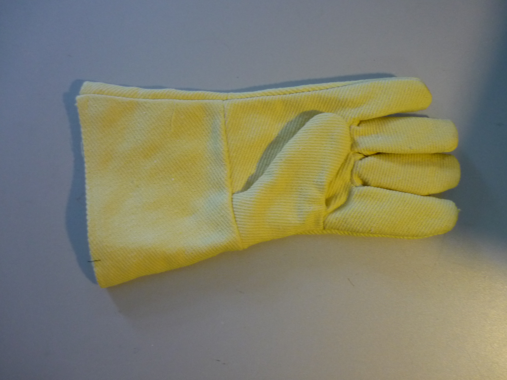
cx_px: 254
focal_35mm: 33
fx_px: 483
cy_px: 190
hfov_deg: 55.4
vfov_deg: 42.9
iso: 320
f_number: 2.8
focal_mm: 5.5
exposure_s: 1/30
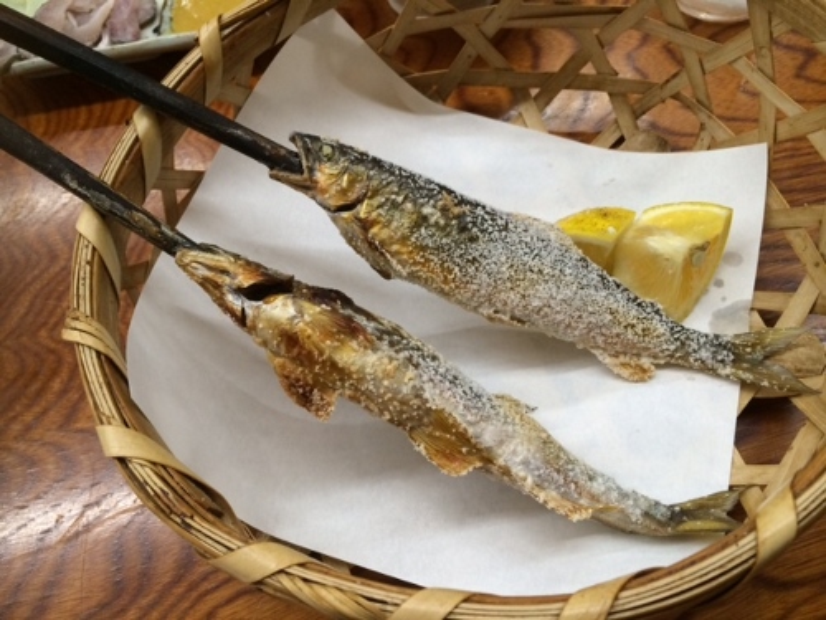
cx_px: 413
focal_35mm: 30
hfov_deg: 60.0
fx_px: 716
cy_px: 310
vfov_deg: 46.8
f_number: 2.2
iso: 64
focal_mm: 4.12
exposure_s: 1/30
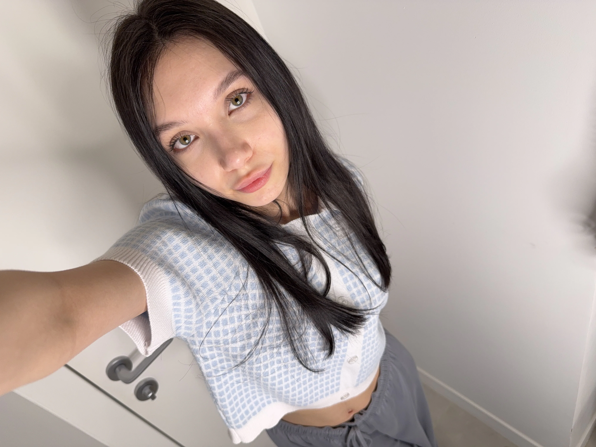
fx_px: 413
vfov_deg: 56.8
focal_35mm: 24
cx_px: 298
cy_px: 224
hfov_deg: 71.6
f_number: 1.78
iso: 100
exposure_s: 1/119
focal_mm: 6.76
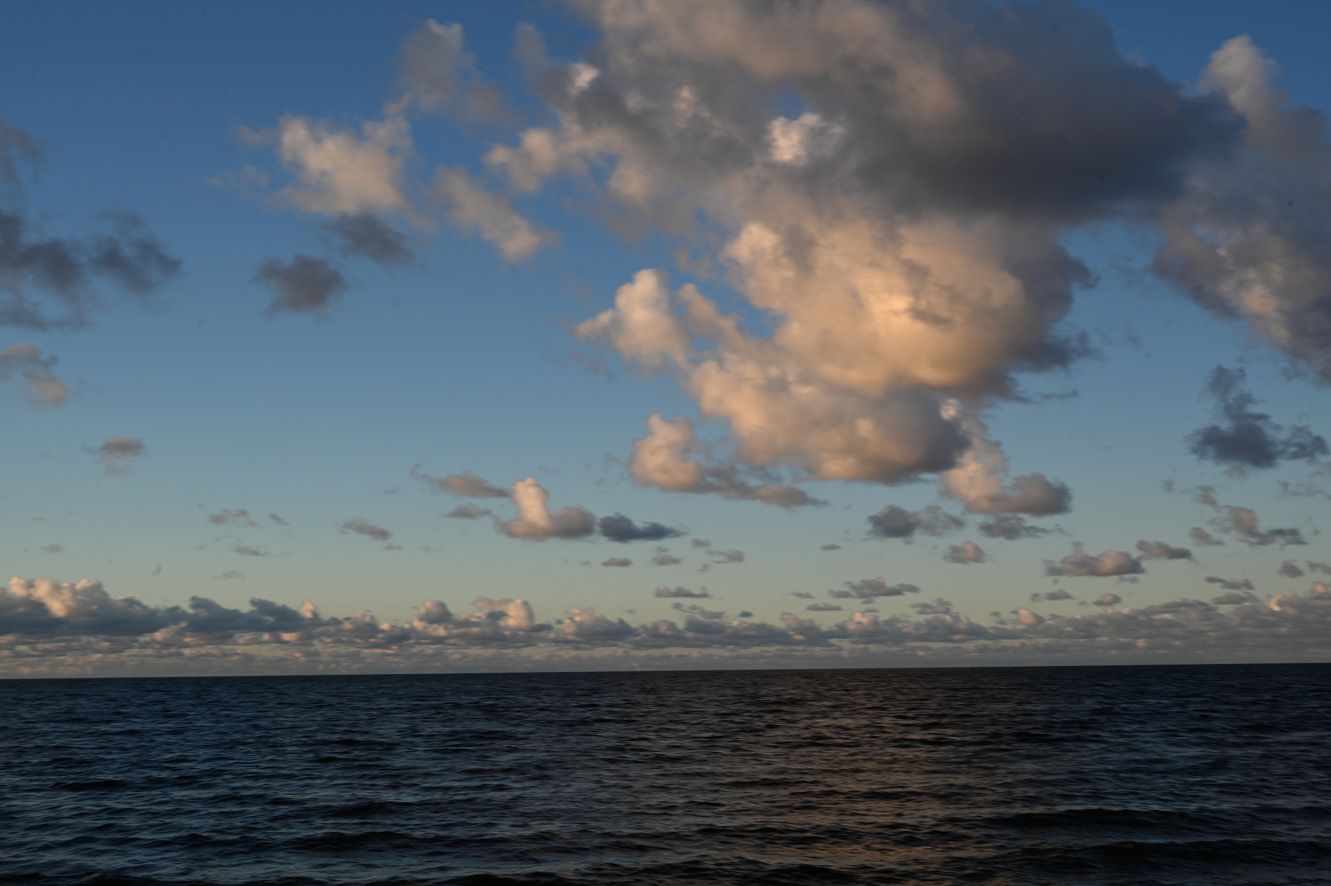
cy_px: 443
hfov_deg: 44.5
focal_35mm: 44
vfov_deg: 30.5
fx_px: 1626
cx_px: 666
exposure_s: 1/100
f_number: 16
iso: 250
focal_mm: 44
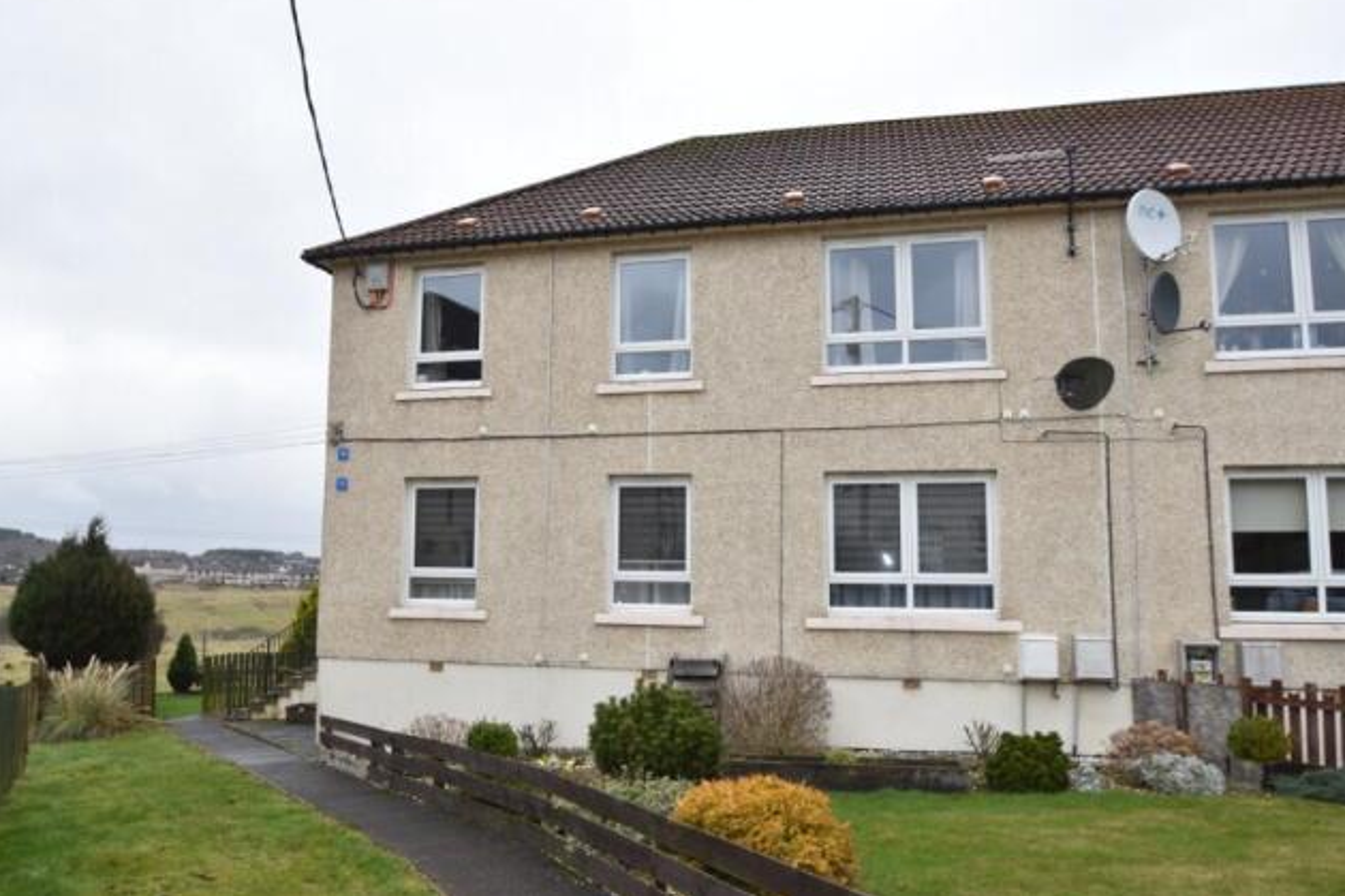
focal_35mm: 25
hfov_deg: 71.5
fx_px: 934
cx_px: 660
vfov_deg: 51.3
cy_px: 435
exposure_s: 1/200
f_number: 5
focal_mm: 16
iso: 180
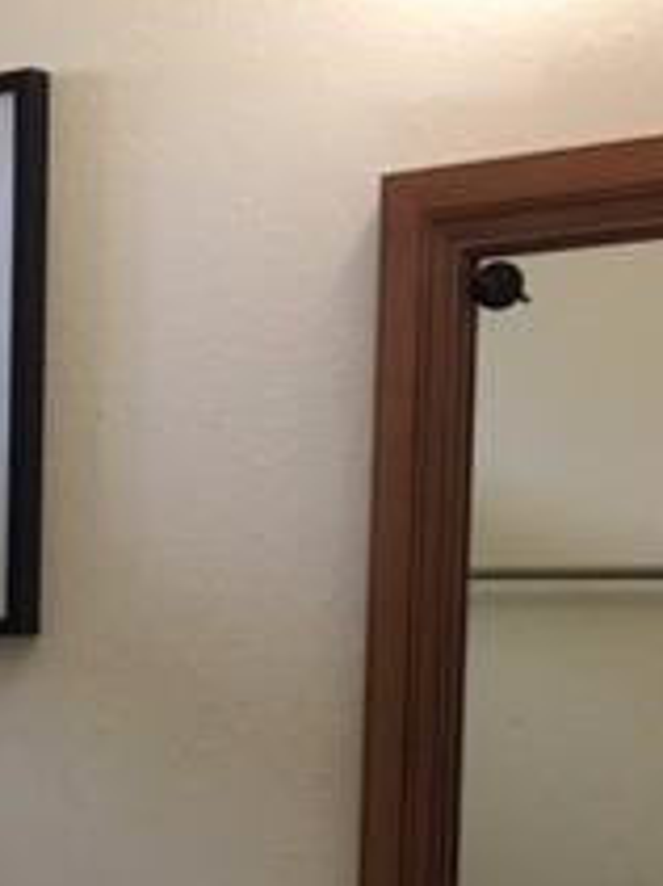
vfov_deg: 21.6
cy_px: 836
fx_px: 2250
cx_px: -373
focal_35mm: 88
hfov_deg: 15.3
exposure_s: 1/30
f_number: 2.2
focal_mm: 4.15
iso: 160
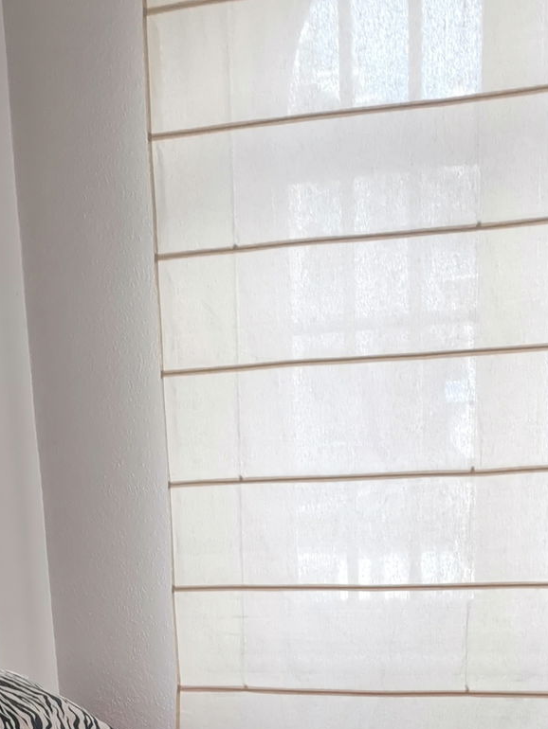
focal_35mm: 72
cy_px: 1002
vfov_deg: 23.2
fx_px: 1519
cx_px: 233
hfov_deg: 20.4
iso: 64
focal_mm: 4.75
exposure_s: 1/100
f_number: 1.8
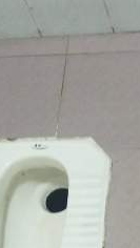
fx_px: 633
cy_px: 281
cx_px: 214
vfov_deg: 21.0
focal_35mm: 96
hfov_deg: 12.0
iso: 400
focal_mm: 3.88
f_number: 2
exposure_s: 1/33.3
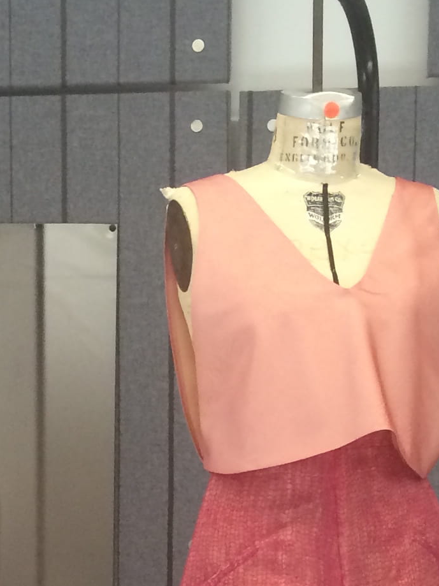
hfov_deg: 14.3
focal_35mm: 103
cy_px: 810
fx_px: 1742
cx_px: 75
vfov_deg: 17.6
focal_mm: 4.15
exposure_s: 1/30
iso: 40
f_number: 2.2
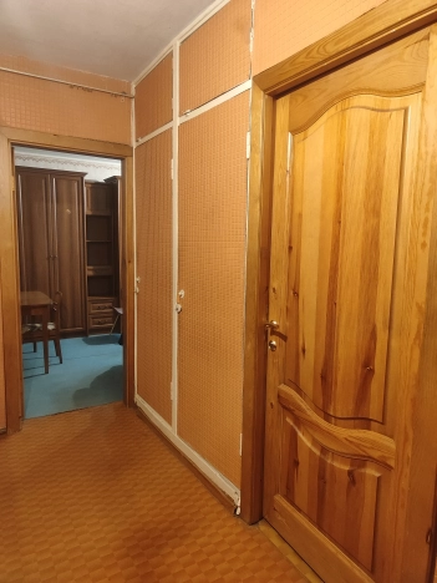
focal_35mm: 23
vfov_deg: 73.9
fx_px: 387
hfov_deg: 58.9
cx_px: 218
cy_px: 292
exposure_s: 1/33
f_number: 1.88
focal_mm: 5.59
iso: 1927
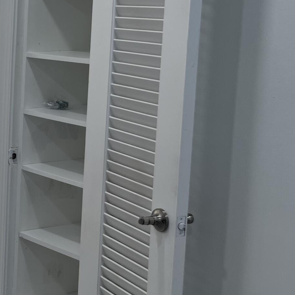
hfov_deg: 19.4
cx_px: -175
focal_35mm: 75
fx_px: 723
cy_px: 70
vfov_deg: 22.8
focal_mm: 5.1
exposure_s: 1/170
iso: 40
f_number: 1.6
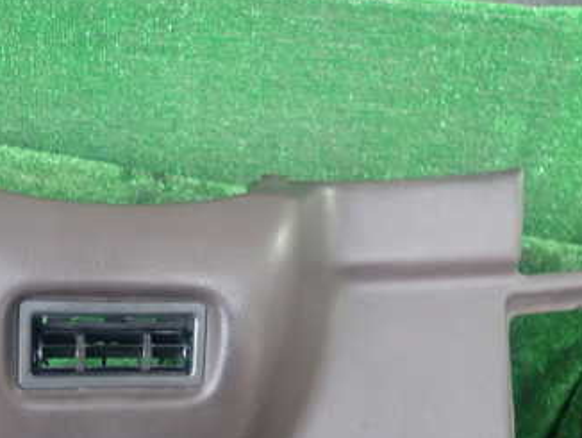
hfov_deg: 40.9
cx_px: 214
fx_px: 774
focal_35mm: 46
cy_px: 320
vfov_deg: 31.1
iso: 320
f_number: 2
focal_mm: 4.5
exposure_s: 1/30
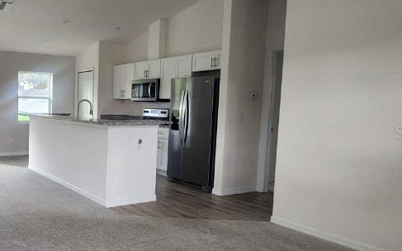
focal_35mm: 29
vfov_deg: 43.1
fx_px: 318
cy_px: 131
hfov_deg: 57.0
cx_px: 51
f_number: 2.2
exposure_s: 1/60
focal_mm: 2.2
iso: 160
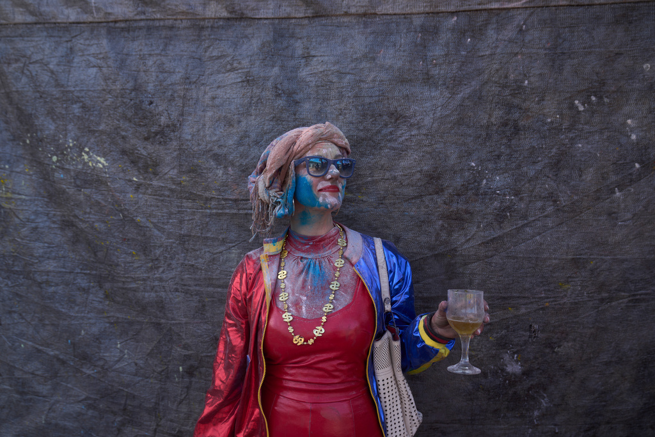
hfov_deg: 55.8
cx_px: 328
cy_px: 218
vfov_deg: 38.9
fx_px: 619
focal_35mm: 34
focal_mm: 34
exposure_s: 1/200
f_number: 3.5
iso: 100
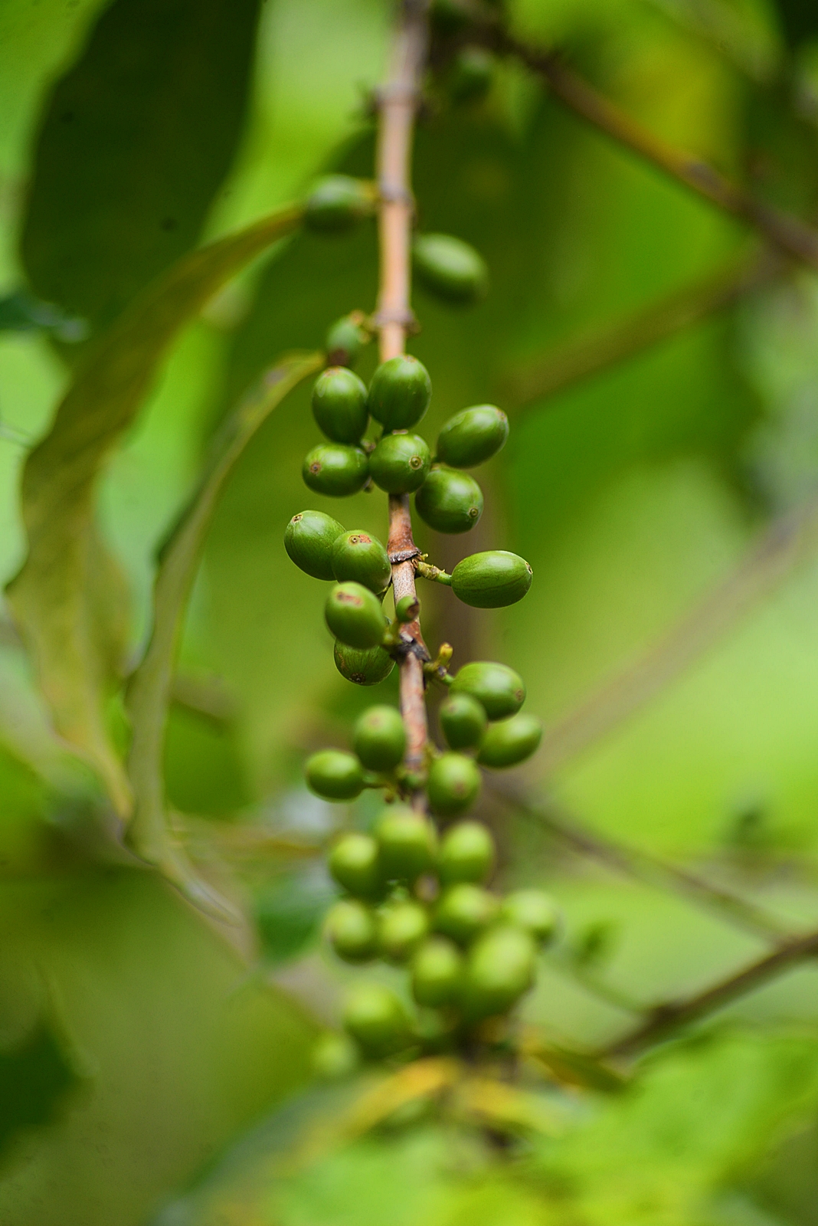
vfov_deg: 9.8
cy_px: 613
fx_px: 7151
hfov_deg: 6.5
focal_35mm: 210
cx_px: 409
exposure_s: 1/320
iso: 200
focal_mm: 210
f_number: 5.6
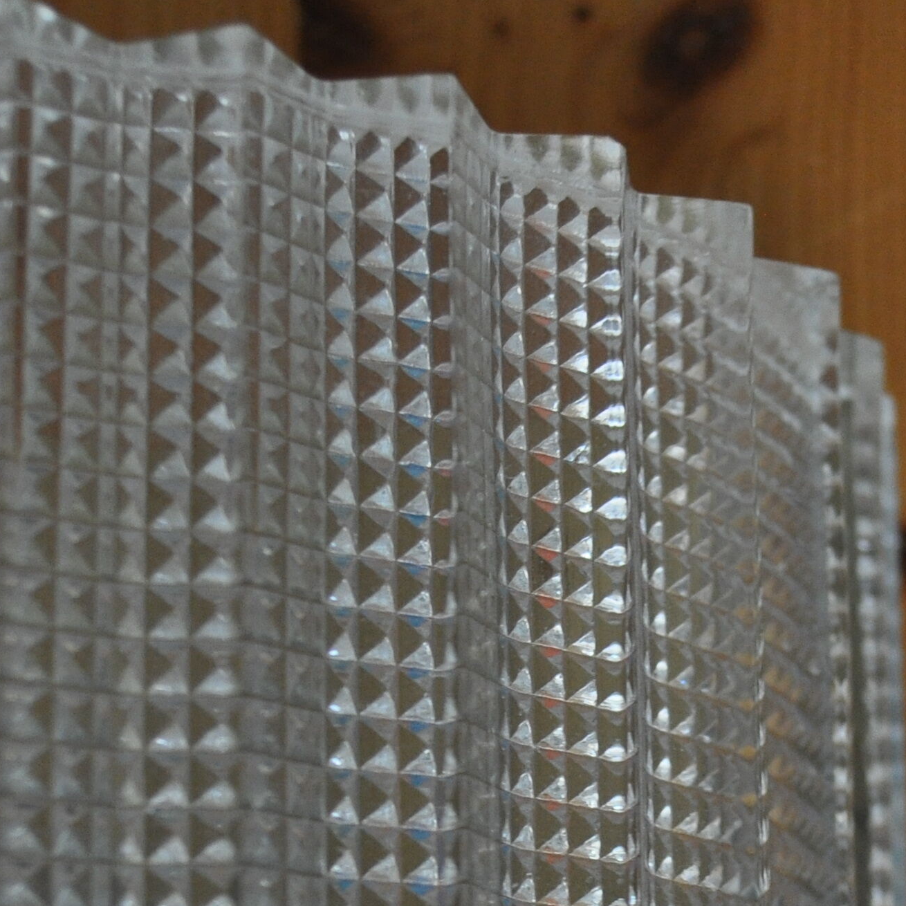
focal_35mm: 100
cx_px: 622
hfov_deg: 17.3
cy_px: 873
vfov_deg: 17.1
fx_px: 2961
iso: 800
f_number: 4
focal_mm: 24
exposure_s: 1/30
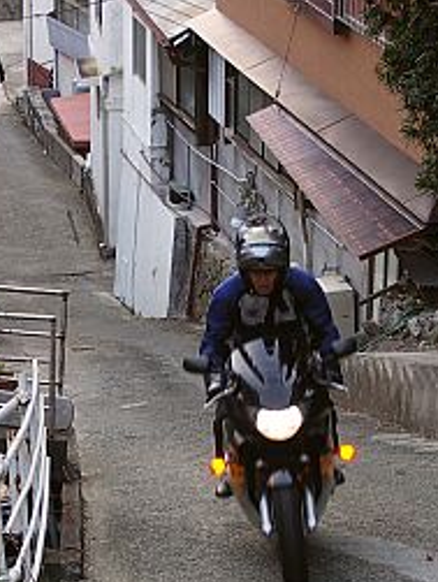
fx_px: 2356
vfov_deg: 14.0
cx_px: 229
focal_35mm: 140
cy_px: 427
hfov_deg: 10.6
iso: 100
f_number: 3.2
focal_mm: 14.3
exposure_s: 1/50
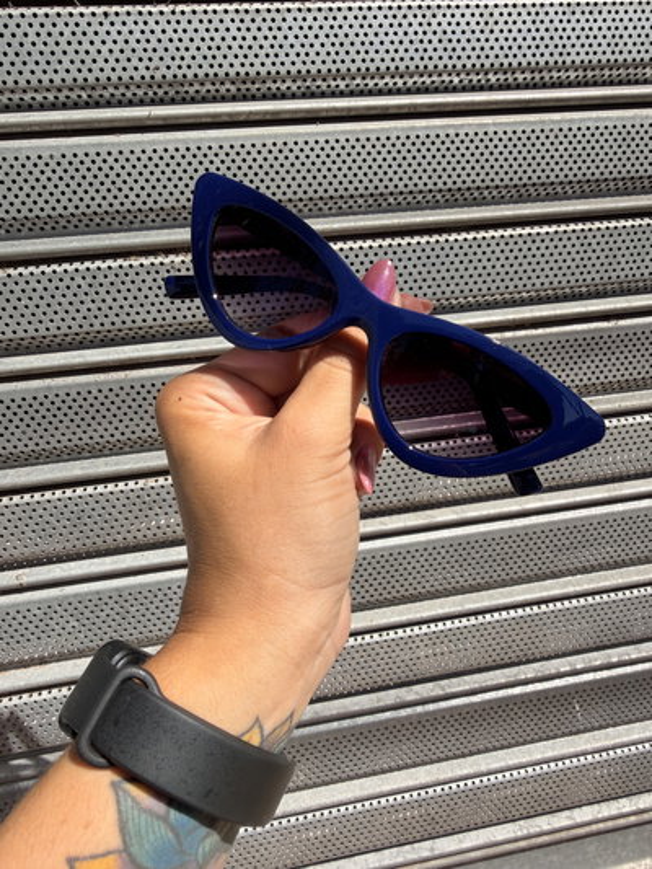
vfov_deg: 71.6
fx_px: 602
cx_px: 326
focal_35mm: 24
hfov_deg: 56.8
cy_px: 434
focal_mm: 2.22
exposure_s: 1/908
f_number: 2.2
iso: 20
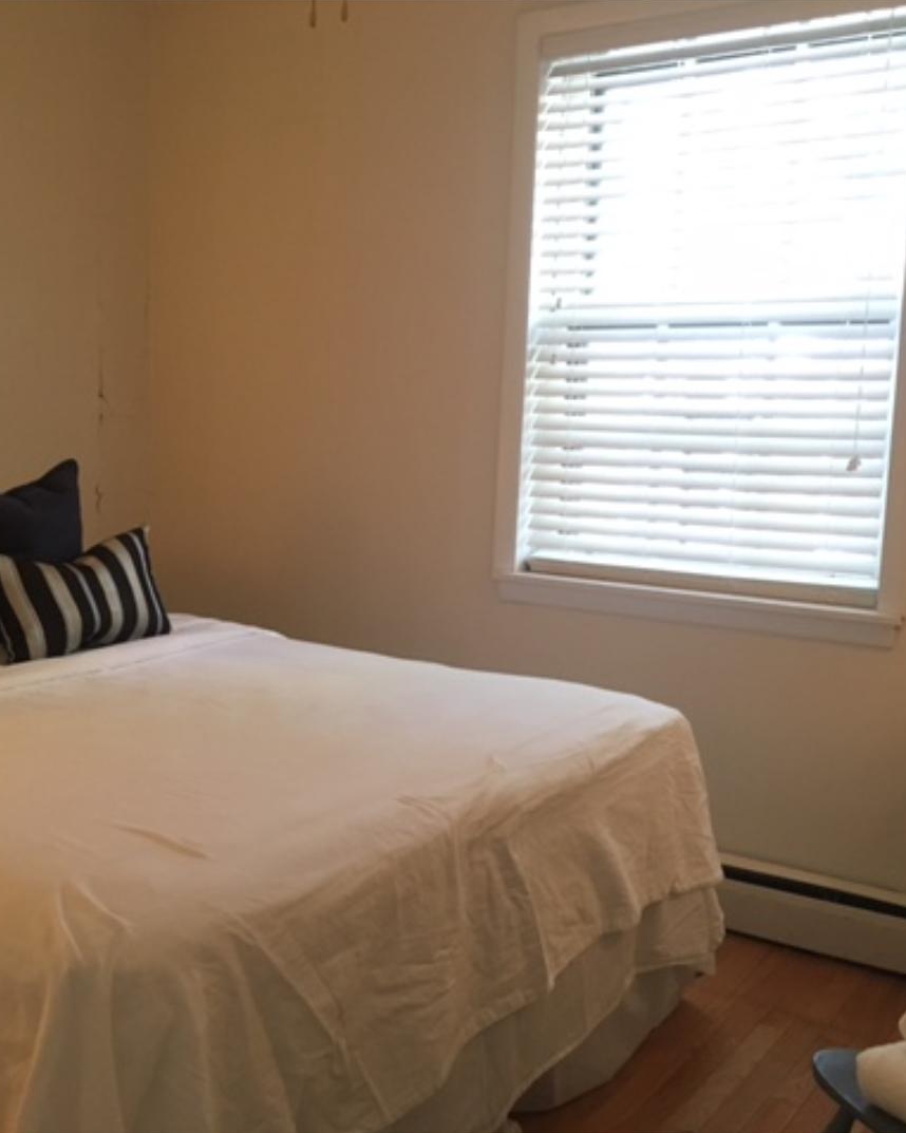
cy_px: 568
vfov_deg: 47.9
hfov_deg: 39.1
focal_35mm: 38
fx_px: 1274
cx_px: 431
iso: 160
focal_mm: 4.15
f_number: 2.2
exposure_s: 1/30
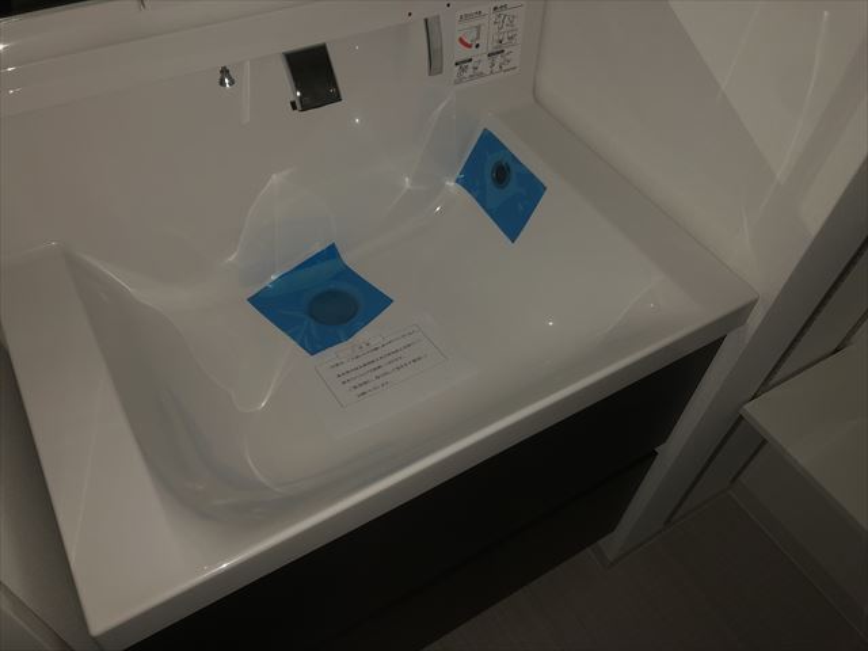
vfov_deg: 49.7
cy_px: 326
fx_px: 702
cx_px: 434
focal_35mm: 28
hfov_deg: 63.4
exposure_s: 1/23
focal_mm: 3.99
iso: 32
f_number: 1.8
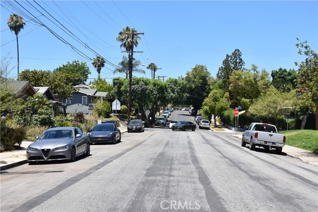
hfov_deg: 38.9
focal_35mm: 51
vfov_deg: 26.5
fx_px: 451
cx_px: 159
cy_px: 106
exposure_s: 1/500
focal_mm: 34
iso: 220
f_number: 8
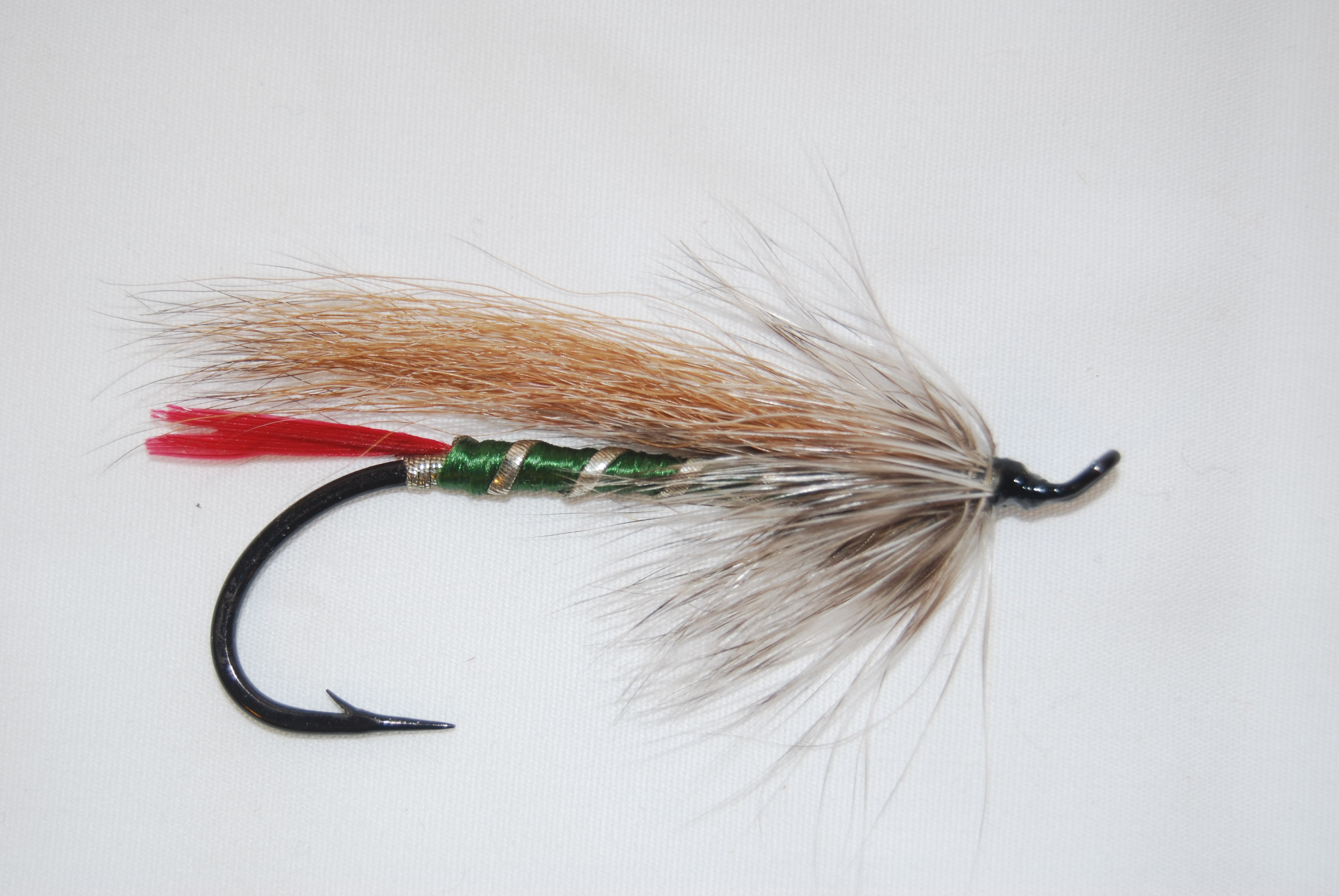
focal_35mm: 82
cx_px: 670
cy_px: 448
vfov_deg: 16.6
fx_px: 3072
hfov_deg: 24.6
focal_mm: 55
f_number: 5.6
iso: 100
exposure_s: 1/60
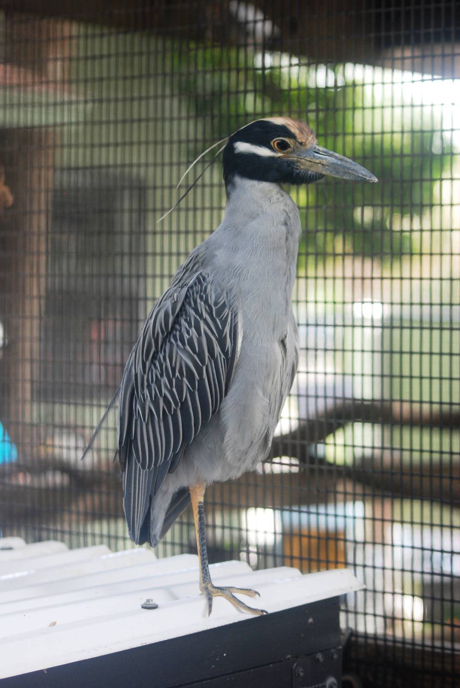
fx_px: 2007
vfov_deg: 19.4
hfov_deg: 13.1
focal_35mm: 105
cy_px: 344
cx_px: 230
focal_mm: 70
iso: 400
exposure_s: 1/160
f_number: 4
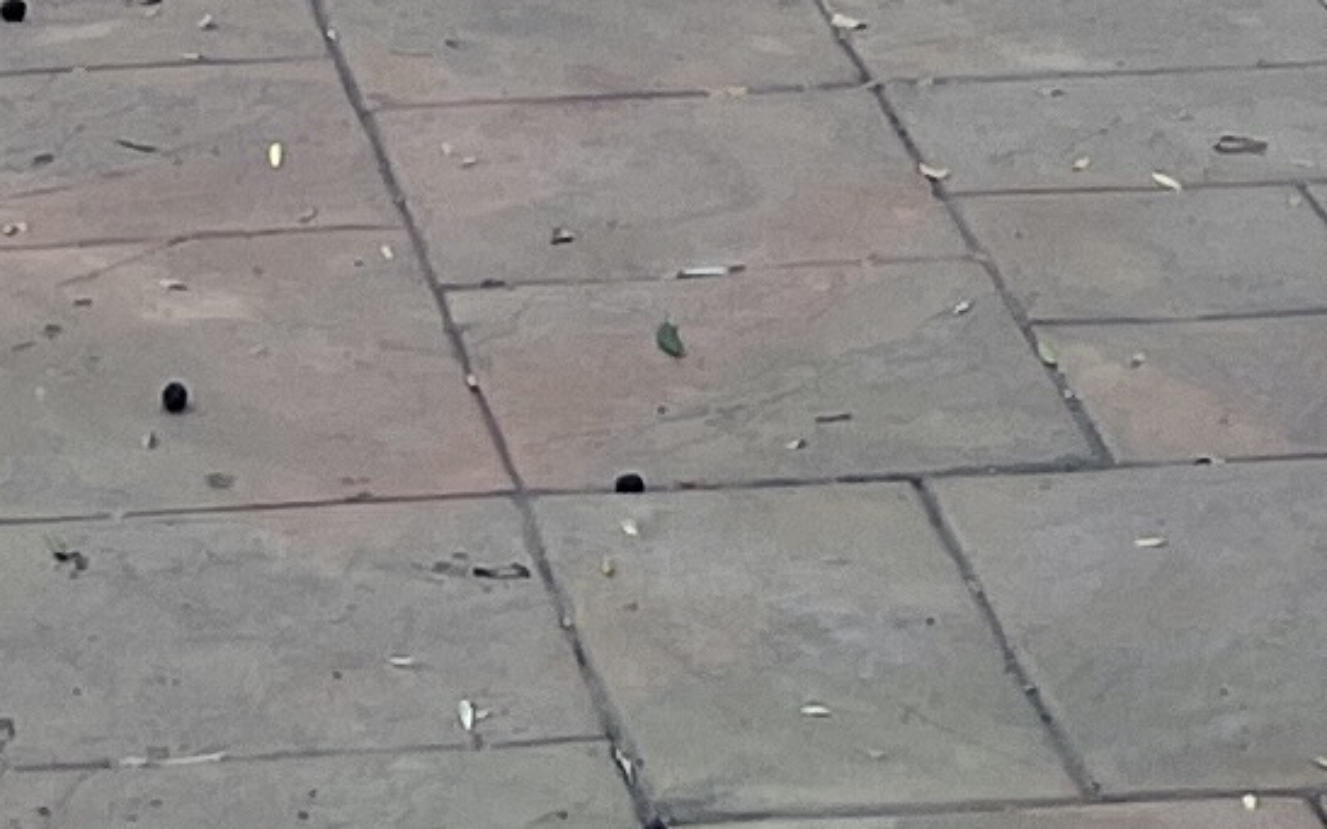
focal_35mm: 203
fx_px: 7342
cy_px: -2649
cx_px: 5
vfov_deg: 5.5
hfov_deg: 10.2
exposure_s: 1/211
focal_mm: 4.2
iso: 32
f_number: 1.6
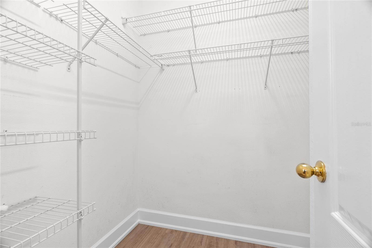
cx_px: 186
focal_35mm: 16
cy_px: 124
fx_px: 165
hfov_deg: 96.7
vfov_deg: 73.8
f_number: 9
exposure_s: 1/8
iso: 800
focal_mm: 16
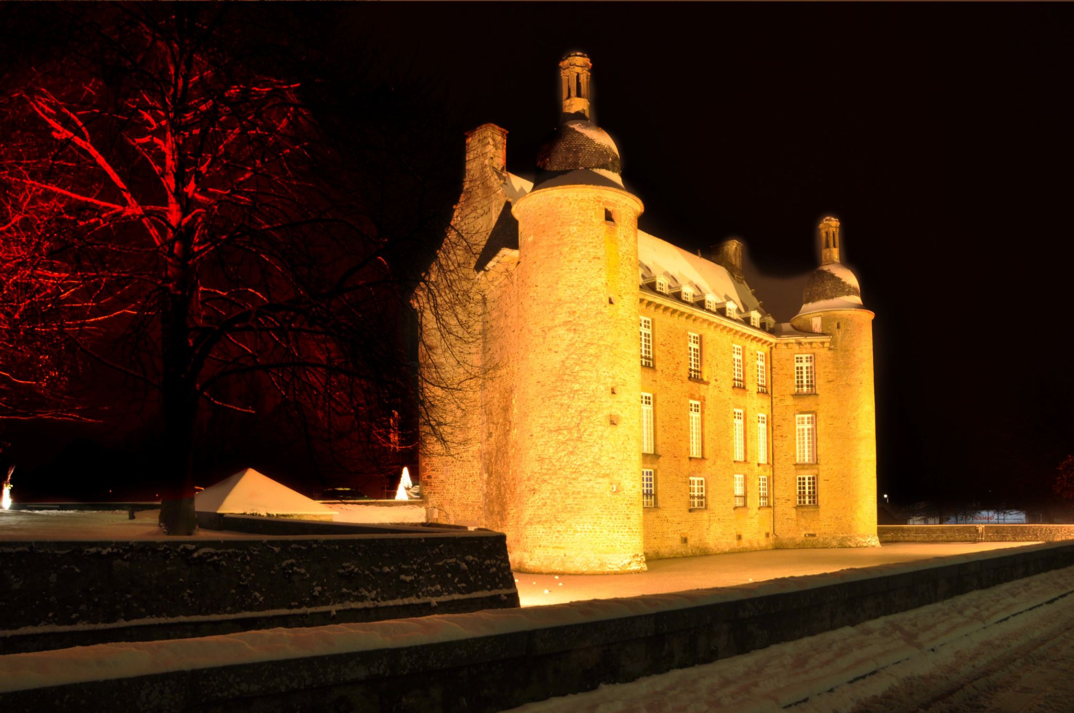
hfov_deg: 67.4
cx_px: 537
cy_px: 356
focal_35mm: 27
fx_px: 804
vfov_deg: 47.8
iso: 200
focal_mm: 18
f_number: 20
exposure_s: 30
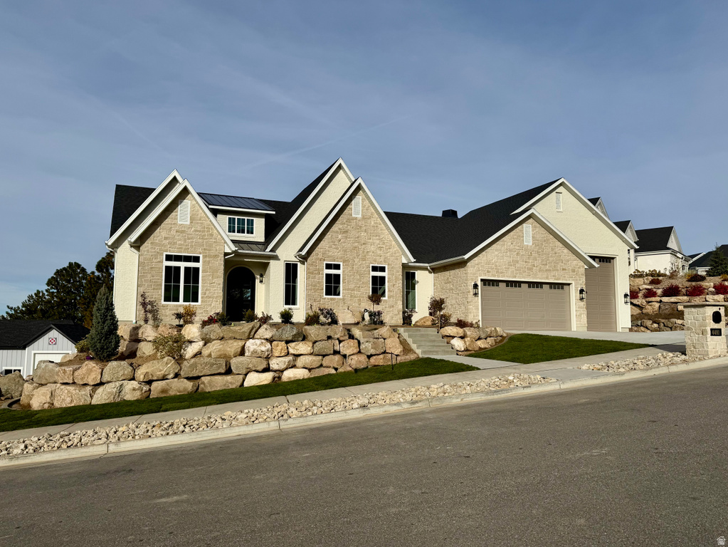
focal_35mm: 24
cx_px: 364
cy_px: 274
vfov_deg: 56.8
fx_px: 505
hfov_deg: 71.6
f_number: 1.78
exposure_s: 1/10417
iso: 80
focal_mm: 6.76
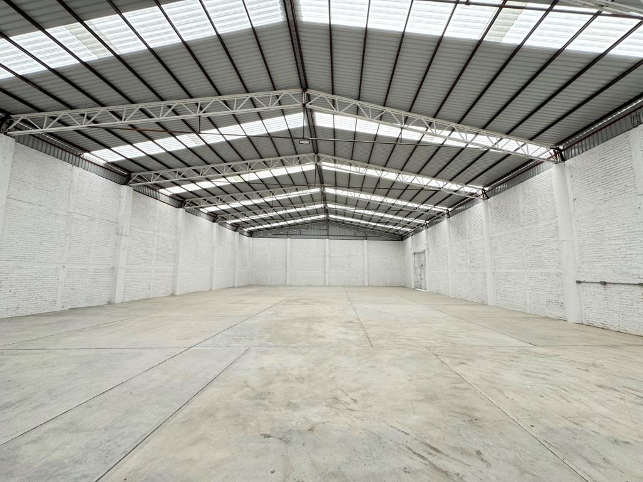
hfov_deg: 102.1
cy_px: 241
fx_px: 260
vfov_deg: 85.7
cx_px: 322
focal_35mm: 14
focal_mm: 2.22
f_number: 2.2
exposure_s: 1/143
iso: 40
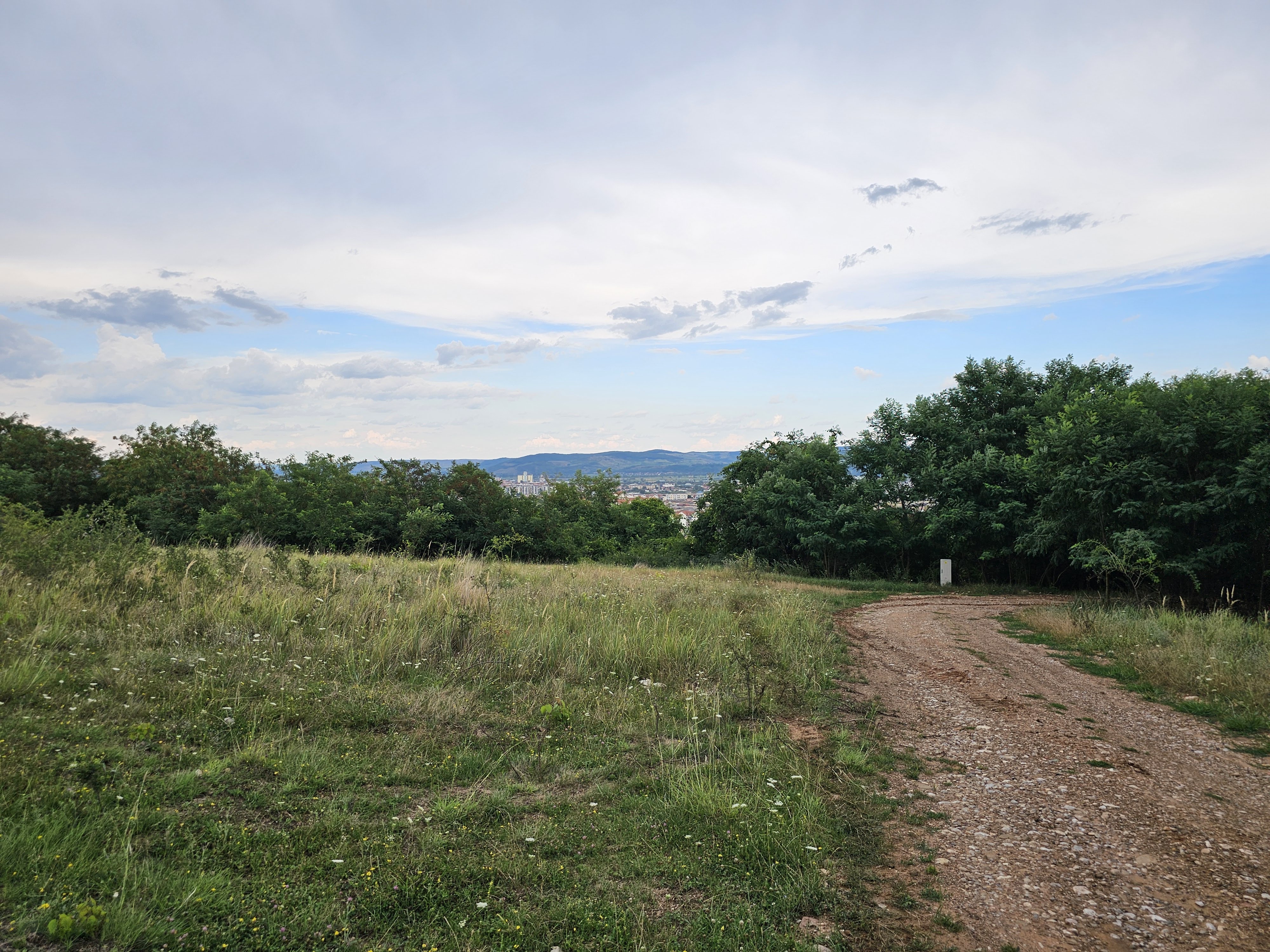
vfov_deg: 58.9
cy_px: 476
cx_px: 635
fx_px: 844
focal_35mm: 23
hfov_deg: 73.9
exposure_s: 1/370
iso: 10
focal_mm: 6.3
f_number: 1.7
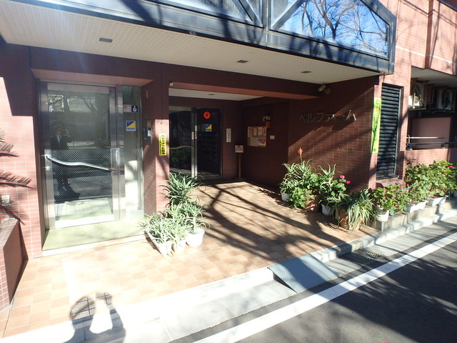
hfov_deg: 79.0
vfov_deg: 63.4
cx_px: 228
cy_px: 172
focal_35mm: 21
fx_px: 277
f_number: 3.5
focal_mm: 3.7
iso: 125
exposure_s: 1/320
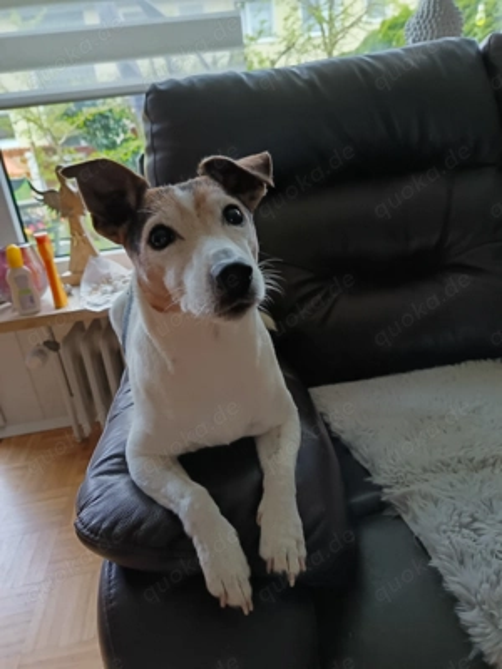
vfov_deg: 71.6
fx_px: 464
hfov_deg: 56.8
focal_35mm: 24
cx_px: 251
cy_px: 334
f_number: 1.75
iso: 1754
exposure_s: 1/25
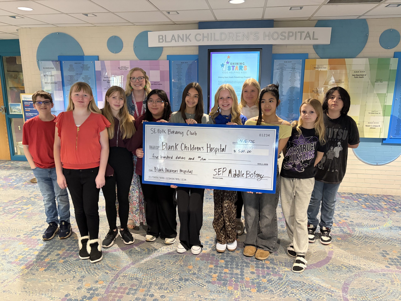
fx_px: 301
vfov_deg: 53.1
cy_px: 150
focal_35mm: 26
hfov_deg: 67.3
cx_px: 200
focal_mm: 5.96
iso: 500
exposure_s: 1/60
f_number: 1.6
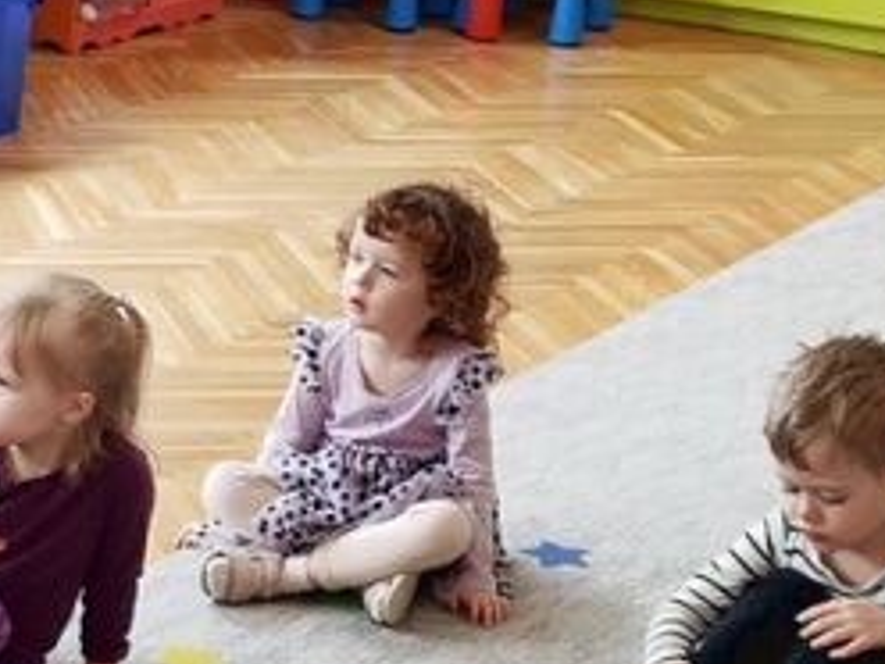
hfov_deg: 19.2
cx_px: -36
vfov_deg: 14.8
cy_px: 609
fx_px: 2531
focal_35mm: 99
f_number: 1.8
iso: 74
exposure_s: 1/50
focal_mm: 4.68
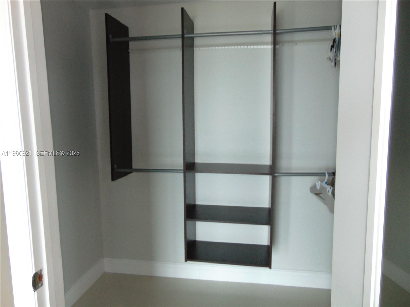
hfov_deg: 69.4
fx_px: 296
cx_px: 205
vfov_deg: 54.9
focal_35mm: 25
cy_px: 154
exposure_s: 1/30
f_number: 3
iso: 160
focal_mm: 4.5
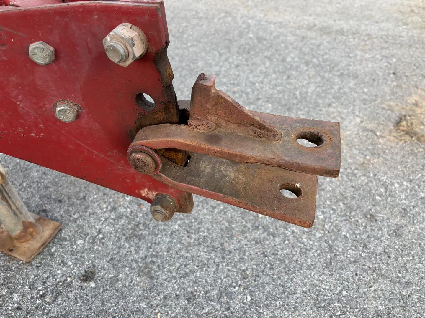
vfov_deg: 53.1
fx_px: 319
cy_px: 159
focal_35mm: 26
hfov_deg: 67.3
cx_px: 212
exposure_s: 1/348
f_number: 1.6
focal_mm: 5.96
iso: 50
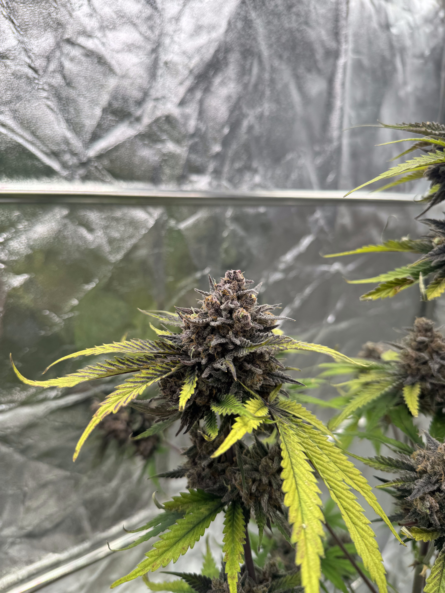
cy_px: 296
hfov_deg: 56.8
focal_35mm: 24
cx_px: 222
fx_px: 411
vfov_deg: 71.6
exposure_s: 1/454
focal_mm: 6.76
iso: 80
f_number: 1.78
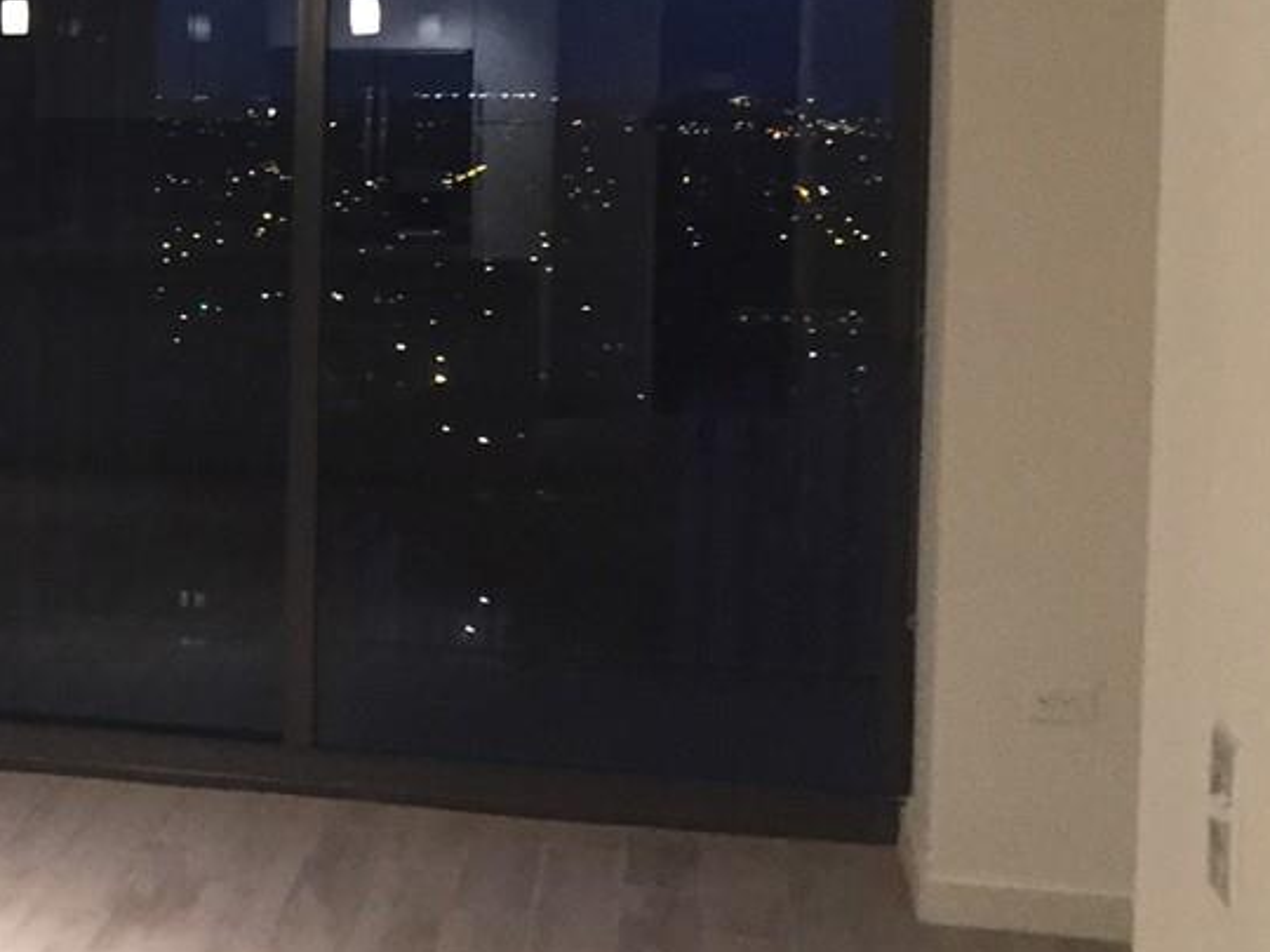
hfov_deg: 19.9
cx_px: -586
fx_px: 3155
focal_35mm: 86
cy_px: 230
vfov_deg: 17.1
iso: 160
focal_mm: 4.15
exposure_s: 1/30
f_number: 2.2
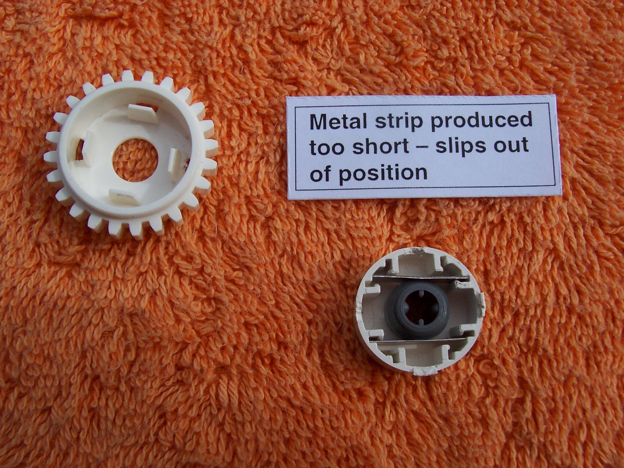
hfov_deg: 50.1
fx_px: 667
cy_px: 234
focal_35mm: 37
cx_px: 312
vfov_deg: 38.7
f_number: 5.6
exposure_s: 1/750
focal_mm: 5.6
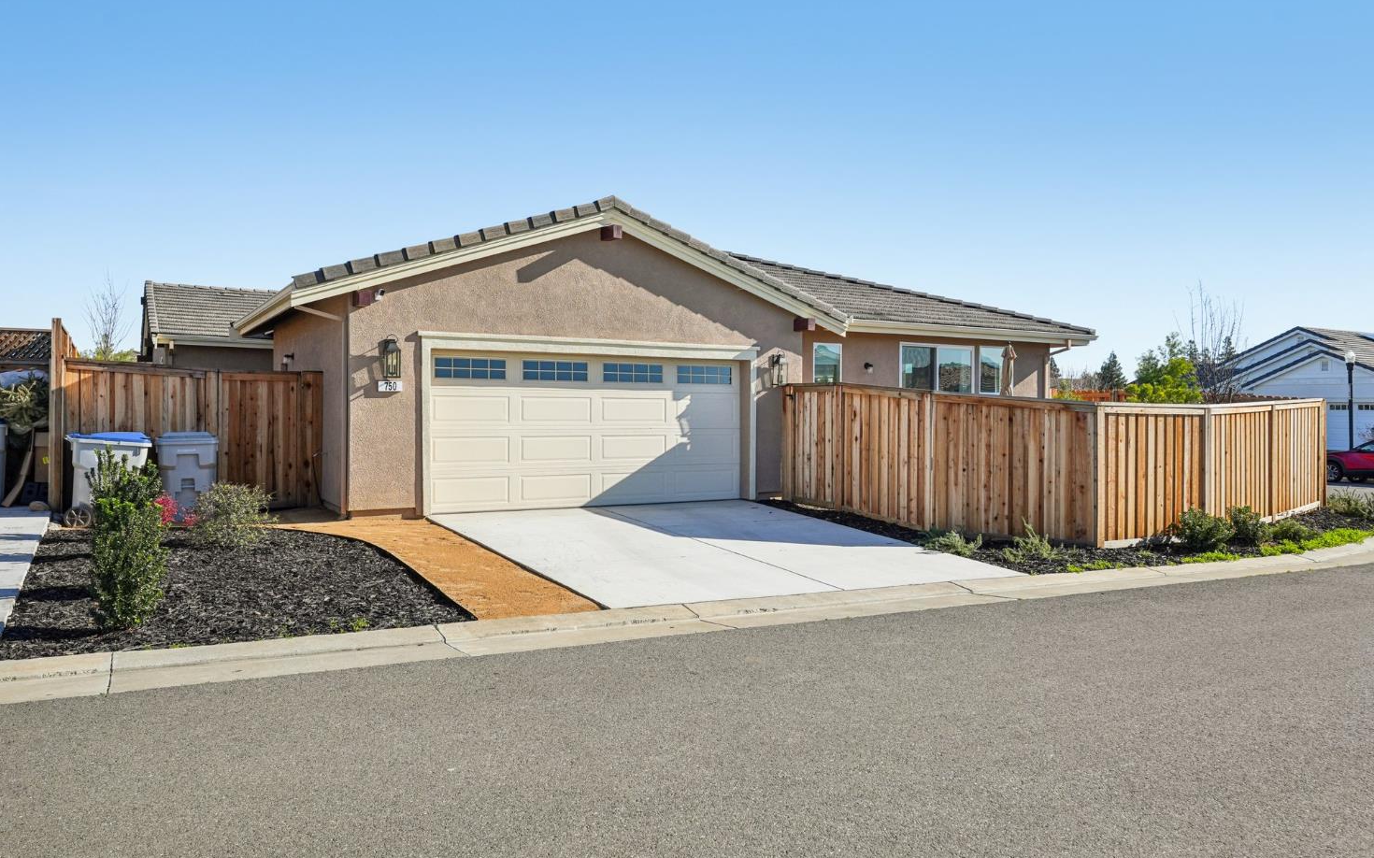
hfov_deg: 70.4
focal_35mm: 26
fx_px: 973
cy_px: 431
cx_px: 699
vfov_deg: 47.6
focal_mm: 25
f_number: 8
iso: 400
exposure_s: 1/1600
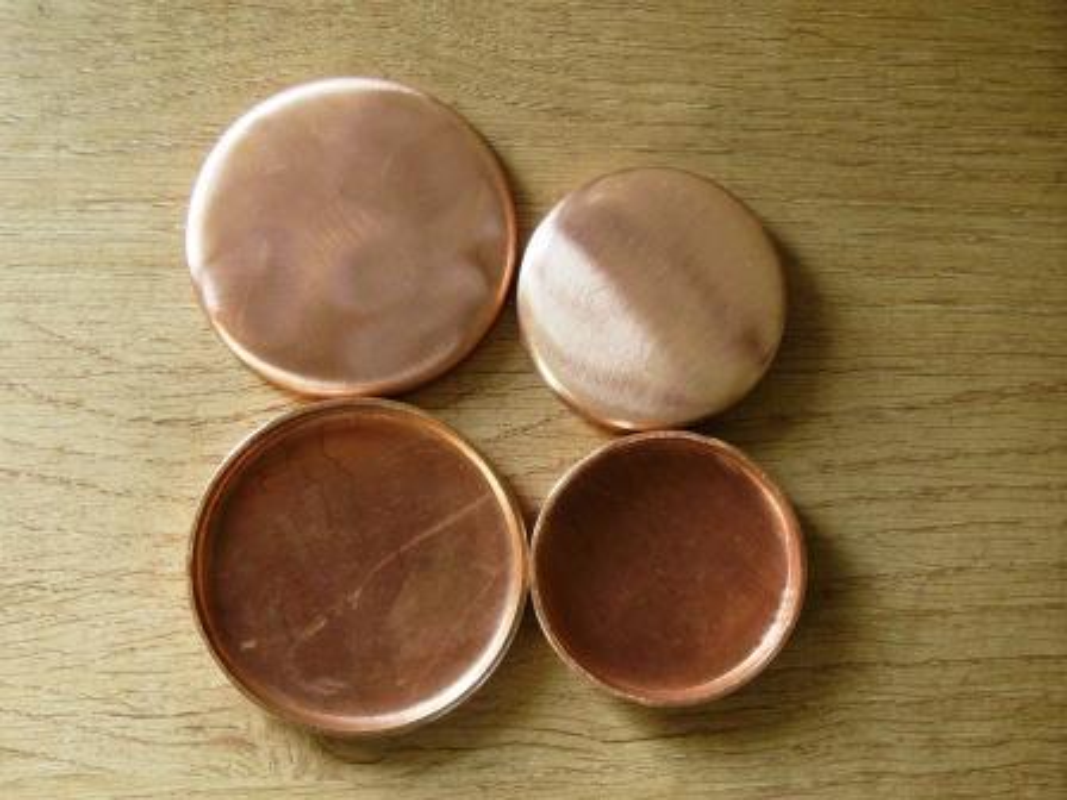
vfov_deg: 29.1
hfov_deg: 38.2
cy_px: 400
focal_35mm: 50
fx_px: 1541
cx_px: 534
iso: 400
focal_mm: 8.9
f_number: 4
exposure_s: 1/25
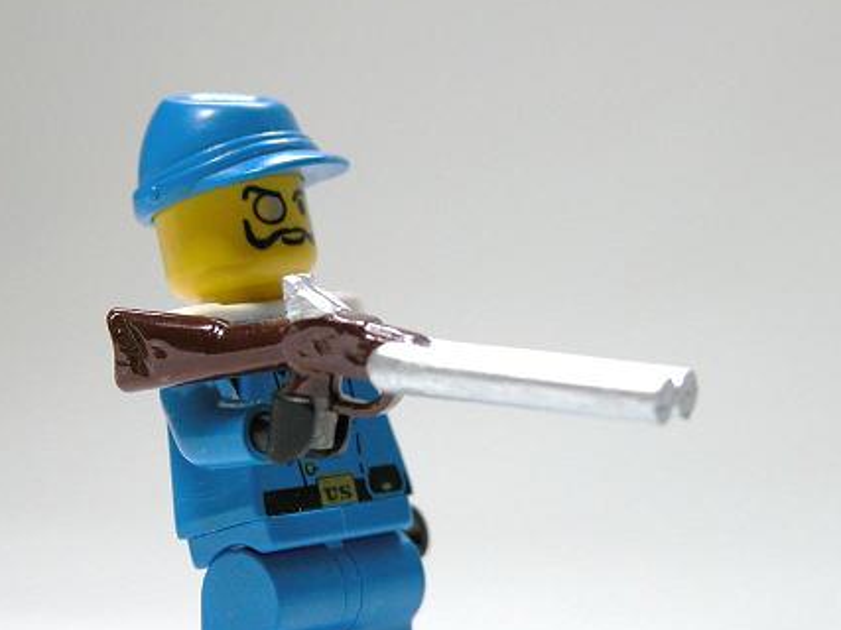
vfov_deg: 7.3
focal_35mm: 204
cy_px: 419
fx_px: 4955
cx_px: 435
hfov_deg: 9.7
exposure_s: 1/63.2
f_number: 3.8
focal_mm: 34.7
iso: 100
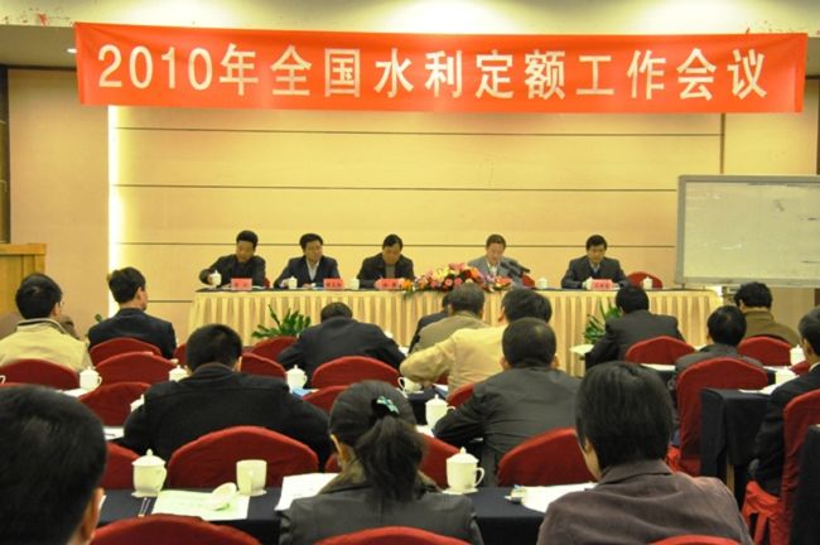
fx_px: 1195
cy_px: 272
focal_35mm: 52
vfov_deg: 25.7
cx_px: 410
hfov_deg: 37.9
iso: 3200
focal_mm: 35
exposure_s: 1/10
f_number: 11
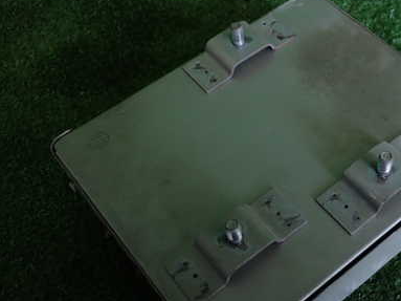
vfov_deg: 30.8
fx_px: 544
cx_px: 296
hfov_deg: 39.5
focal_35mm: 47
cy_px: 178
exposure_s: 1/60
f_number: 2.3
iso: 160
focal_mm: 5.4
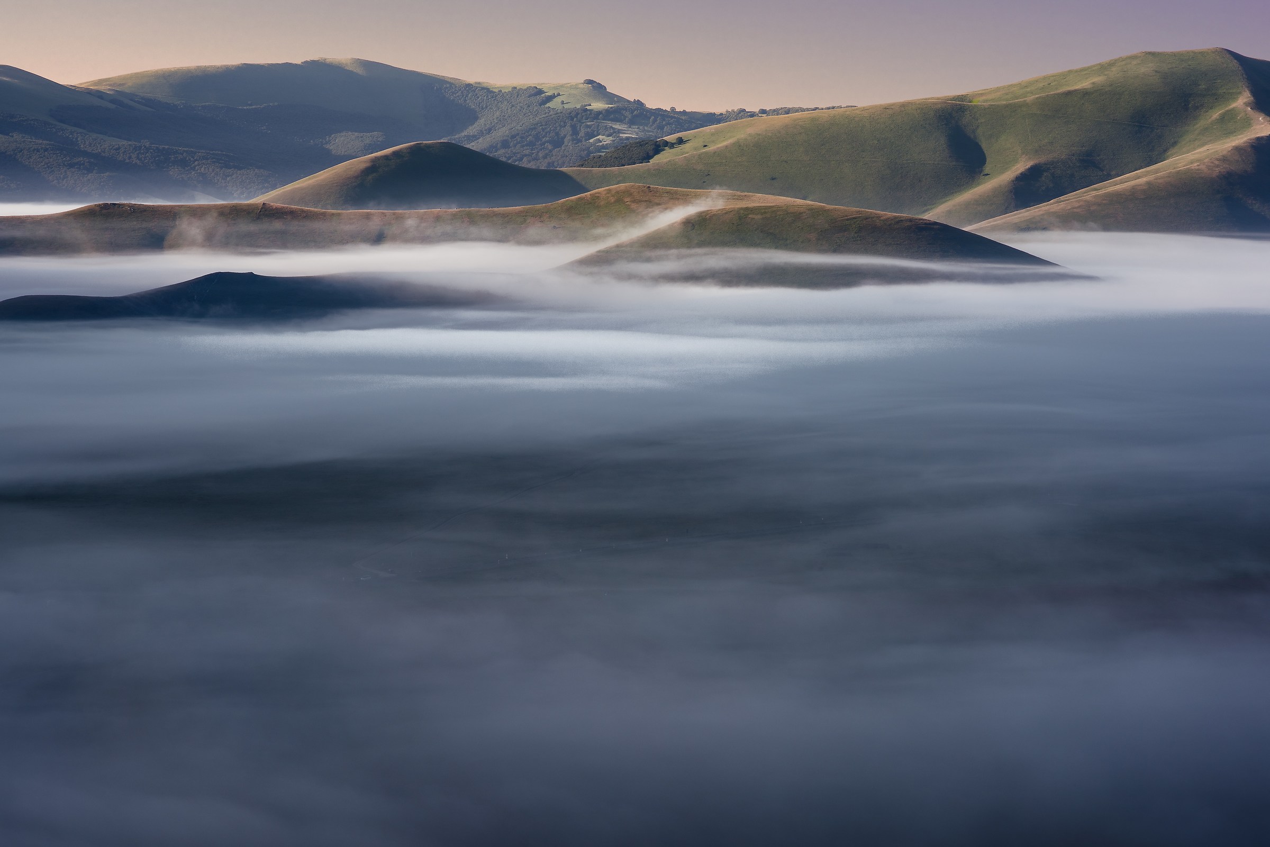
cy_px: 424
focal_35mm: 85
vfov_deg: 16.1
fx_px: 2999
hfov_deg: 23.9
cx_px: 635
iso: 64
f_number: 8
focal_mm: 85
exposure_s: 1/160
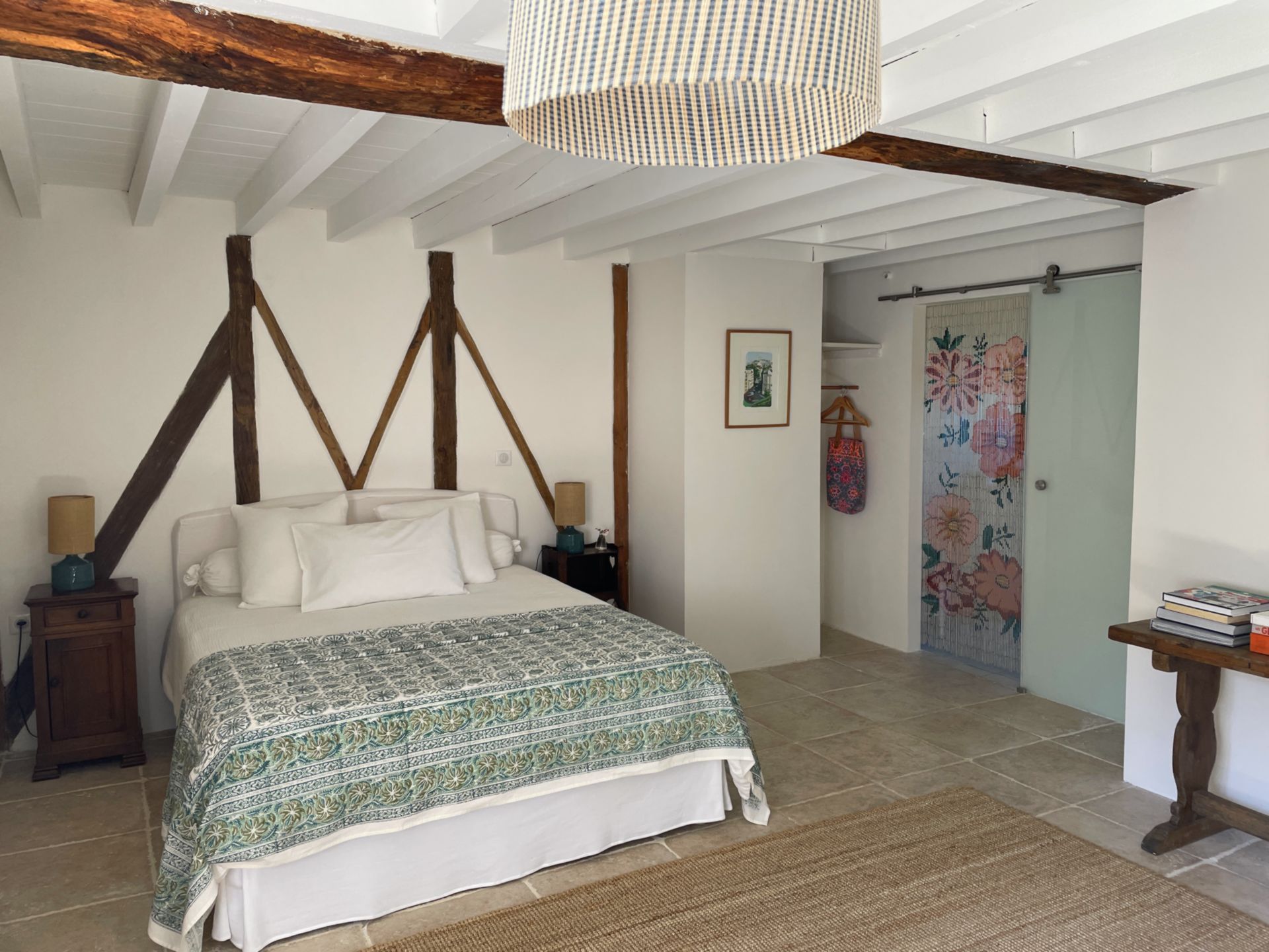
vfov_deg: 53.1
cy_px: 476
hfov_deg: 67.3
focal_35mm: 26
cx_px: 634
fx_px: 953
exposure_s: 1/121
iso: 80
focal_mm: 4.2
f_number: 1.6
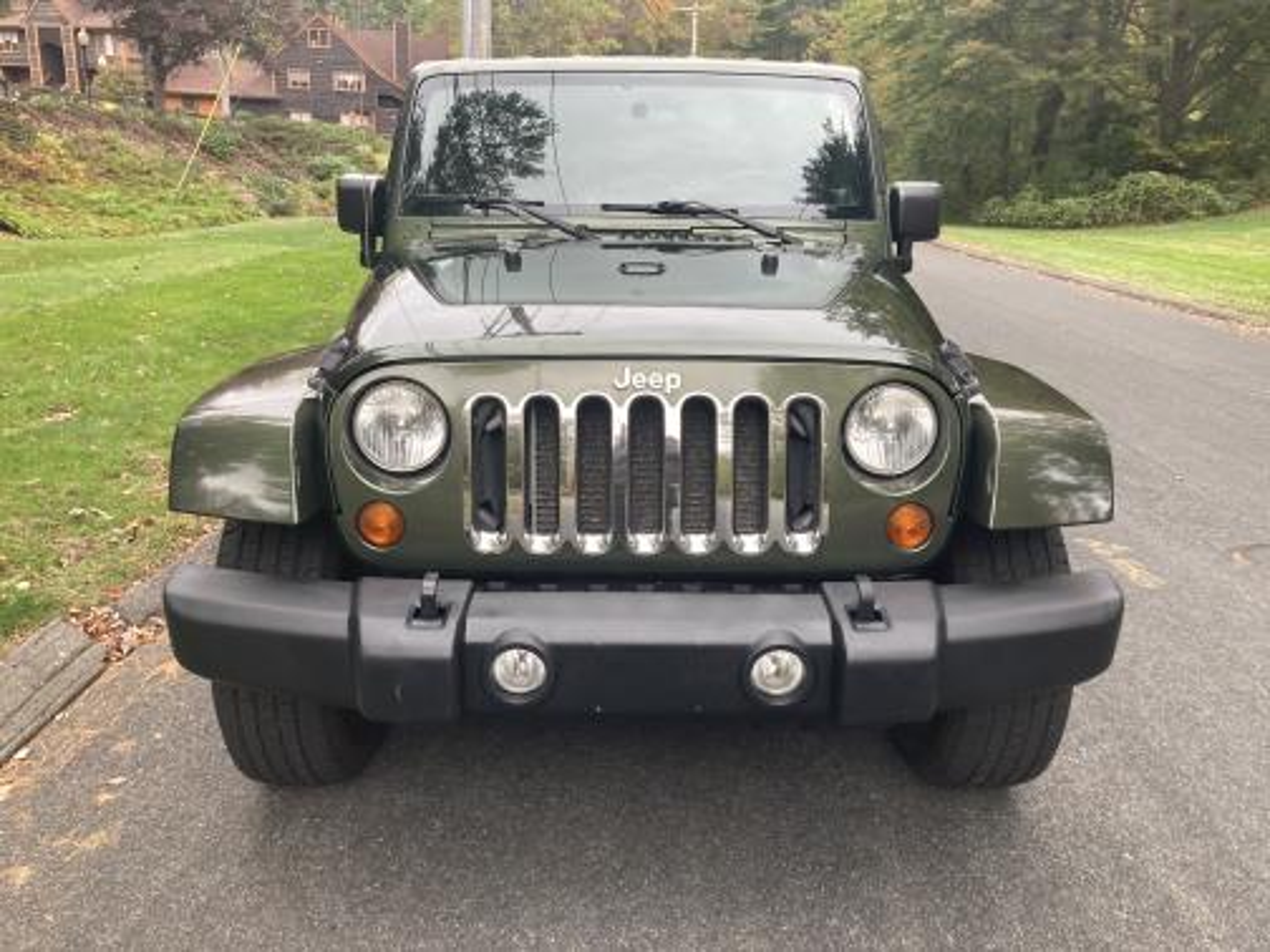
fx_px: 1027
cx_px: 635
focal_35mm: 28
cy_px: 476
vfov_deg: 49.7
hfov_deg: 63.4
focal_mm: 3.99
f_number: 1.8
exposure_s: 1/121
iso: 40
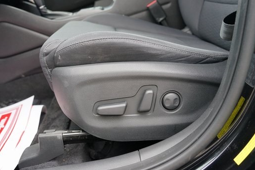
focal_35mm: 35
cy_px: 72
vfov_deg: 37.8
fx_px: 248
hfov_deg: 54.4
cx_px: 119
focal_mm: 28
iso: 1600
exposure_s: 1/160
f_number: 4
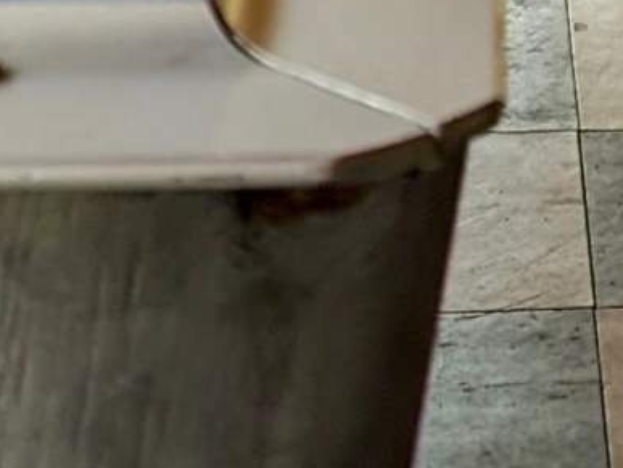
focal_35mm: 190
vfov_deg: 6.6
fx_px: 3423
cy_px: -1251
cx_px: 810
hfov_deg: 10.2
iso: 23
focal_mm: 6.9
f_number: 1.68
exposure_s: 1/114
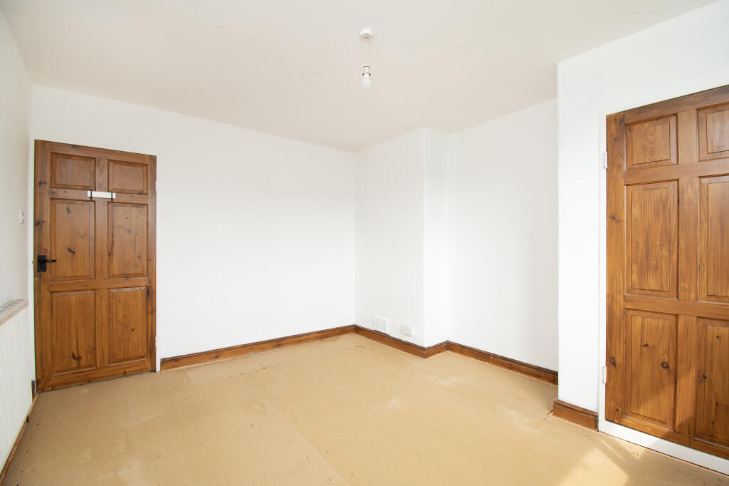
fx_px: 304
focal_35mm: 15
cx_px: 364
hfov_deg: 100.4
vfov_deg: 77.3
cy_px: 243
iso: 250
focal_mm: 10
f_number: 9
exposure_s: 1/25
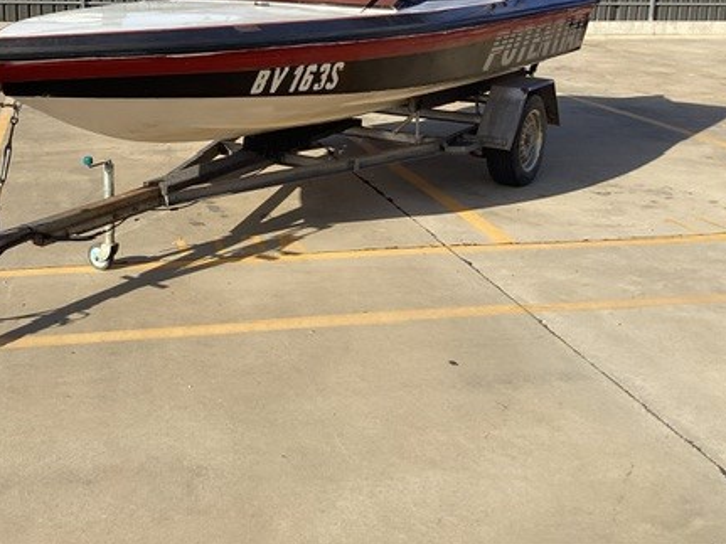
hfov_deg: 40.6
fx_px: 964
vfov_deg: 31.0
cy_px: 141
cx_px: 226
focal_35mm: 46
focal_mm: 3.3
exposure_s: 1/1274
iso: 25
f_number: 2.4
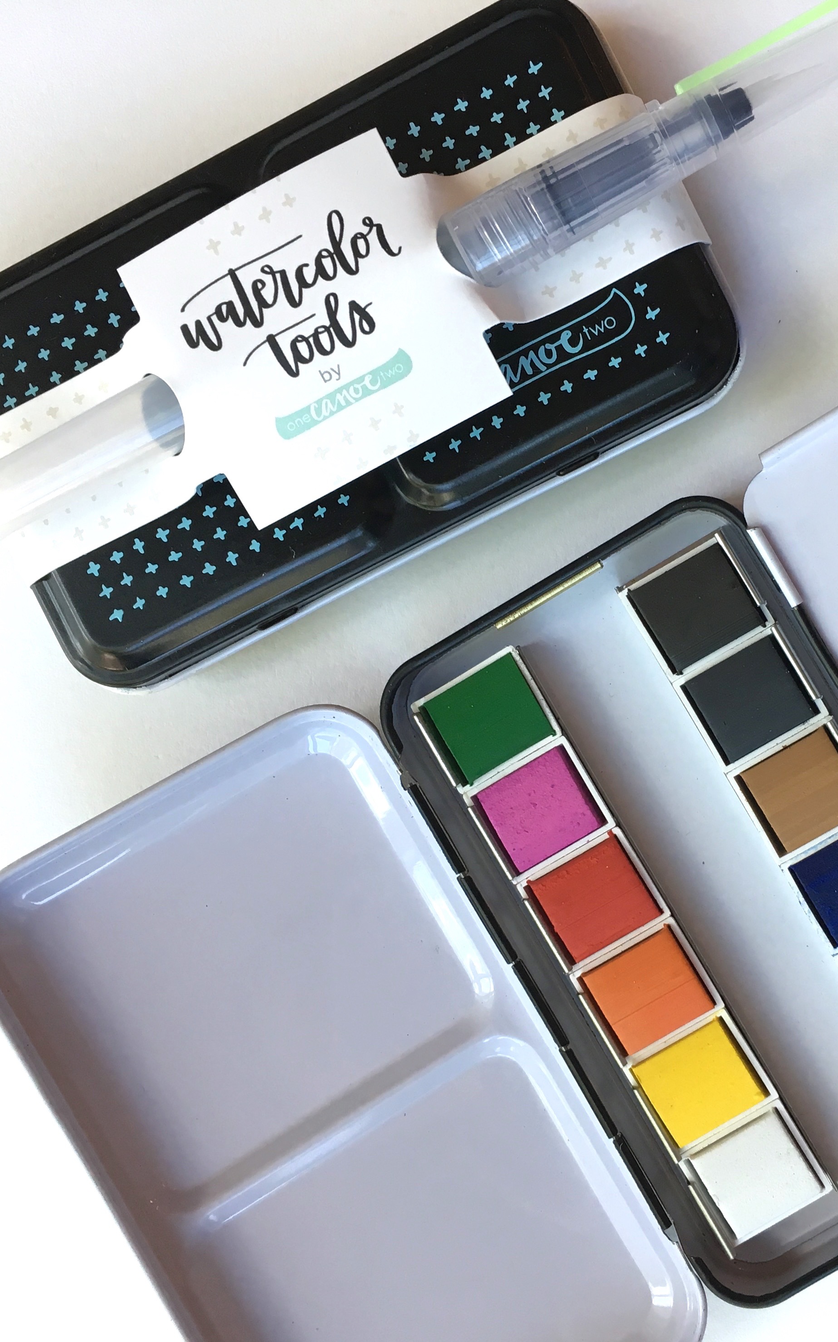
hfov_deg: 30.0
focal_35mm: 42
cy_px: 686
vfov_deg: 47.2
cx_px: 647
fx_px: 1535
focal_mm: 4.15
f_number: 2.2
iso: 25
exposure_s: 1/30
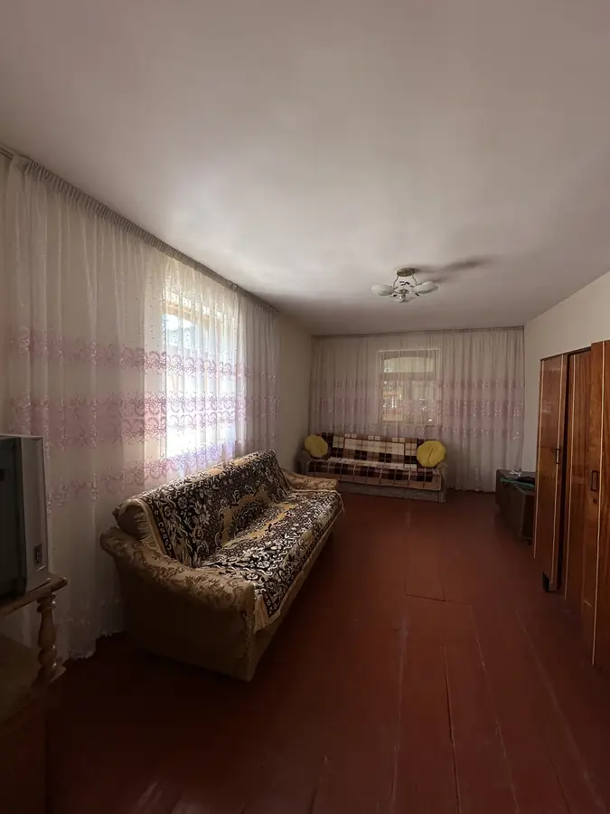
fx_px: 329
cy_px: 407
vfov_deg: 102.1
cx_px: 305
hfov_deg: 85.7
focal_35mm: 14
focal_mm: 2.22
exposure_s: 1/99
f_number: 2.2
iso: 100
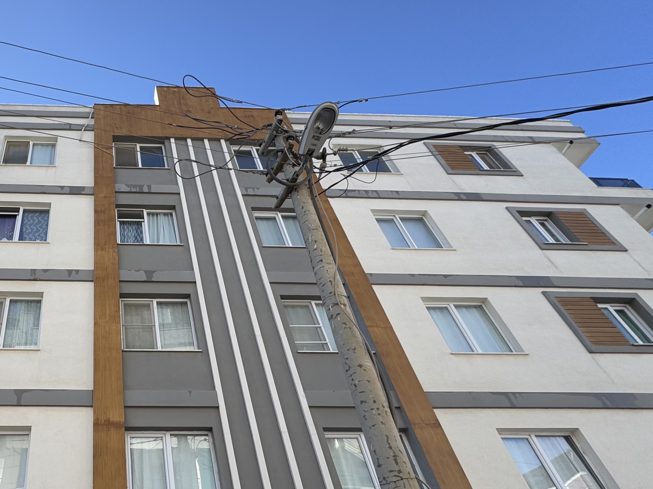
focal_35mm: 26
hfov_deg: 60.5
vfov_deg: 52.1
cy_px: 323
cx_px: 108
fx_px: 490
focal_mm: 2.22
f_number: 2.2
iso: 40
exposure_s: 1/812
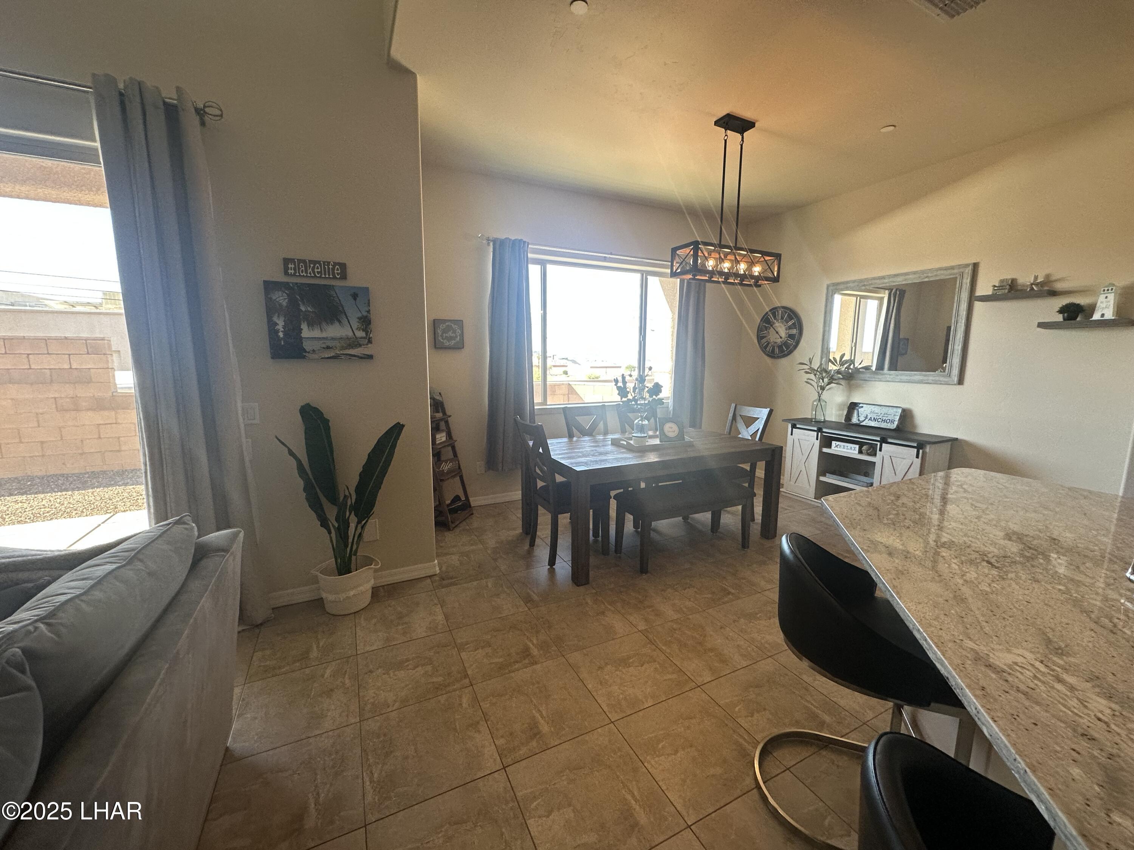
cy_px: 425
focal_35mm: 14
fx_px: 459
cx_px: 567
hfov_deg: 102.1
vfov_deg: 85.7
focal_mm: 2.22
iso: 125
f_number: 2.2
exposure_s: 1/120
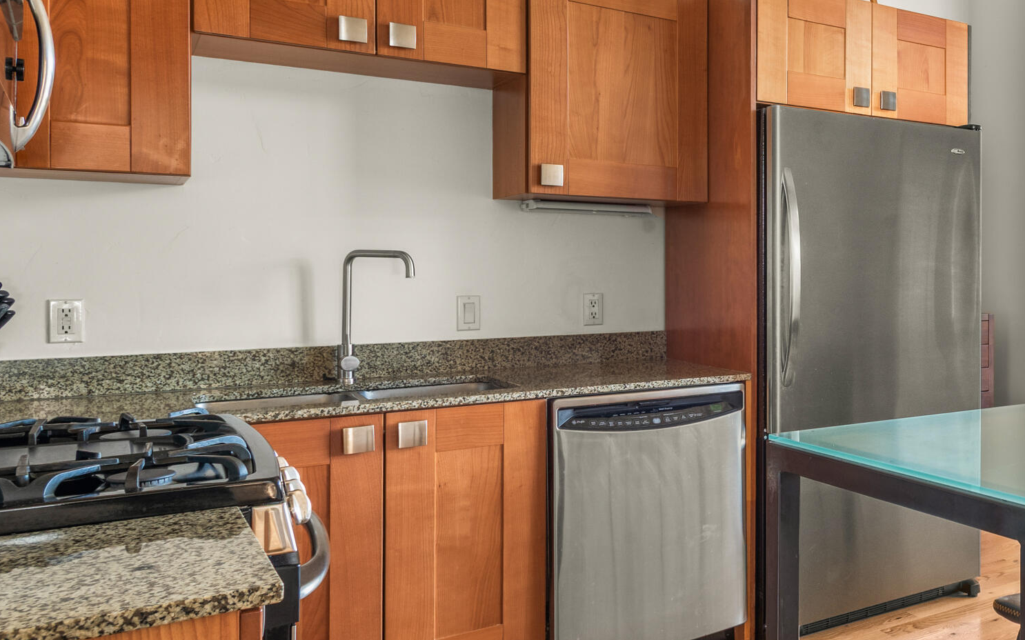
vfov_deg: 36.2
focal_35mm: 35
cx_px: 933
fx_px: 977
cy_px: 265
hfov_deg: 49.1
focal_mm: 17
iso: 400
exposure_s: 1/2
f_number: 11
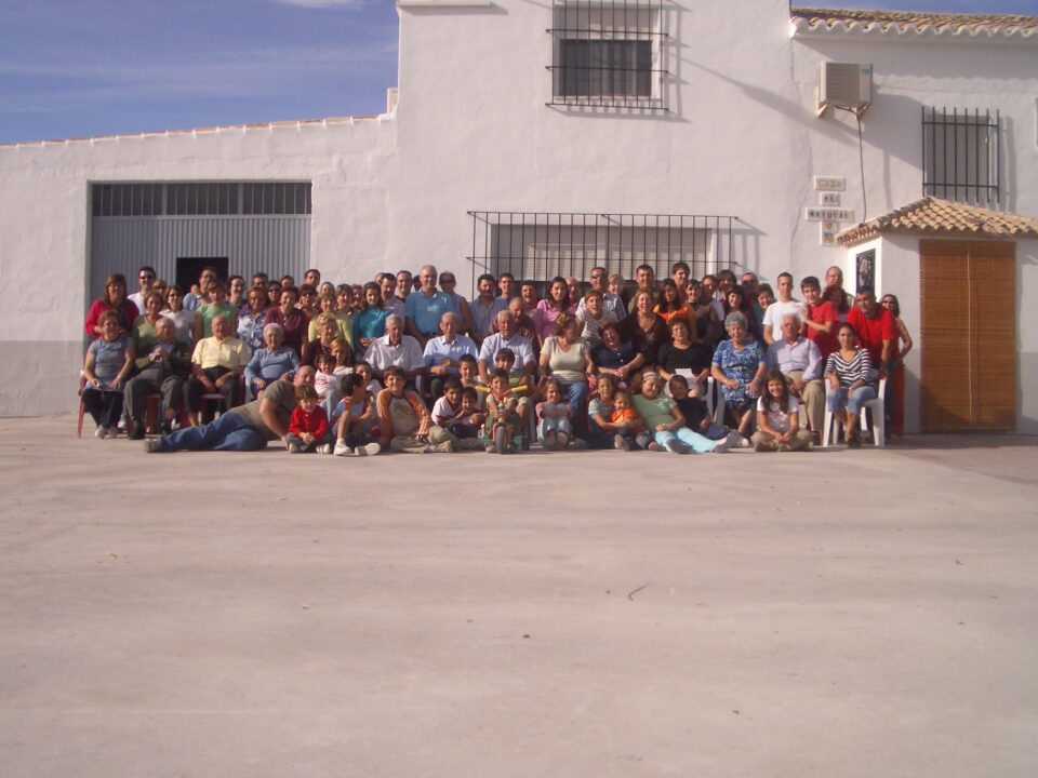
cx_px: 519
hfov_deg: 52.6
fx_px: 1050
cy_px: 389
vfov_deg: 40.7
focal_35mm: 35
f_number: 4.3
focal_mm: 5.8
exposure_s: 1/1250
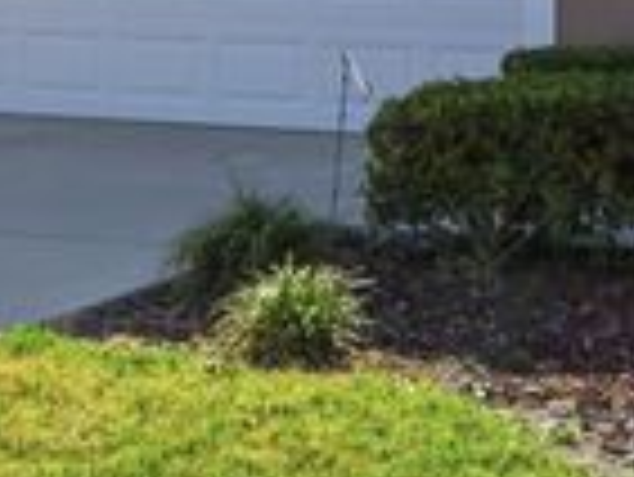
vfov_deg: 12.7
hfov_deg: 17.2
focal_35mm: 114
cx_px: 468
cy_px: -108
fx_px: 2084
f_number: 4
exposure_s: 1/8000
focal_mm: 33.5
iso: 160
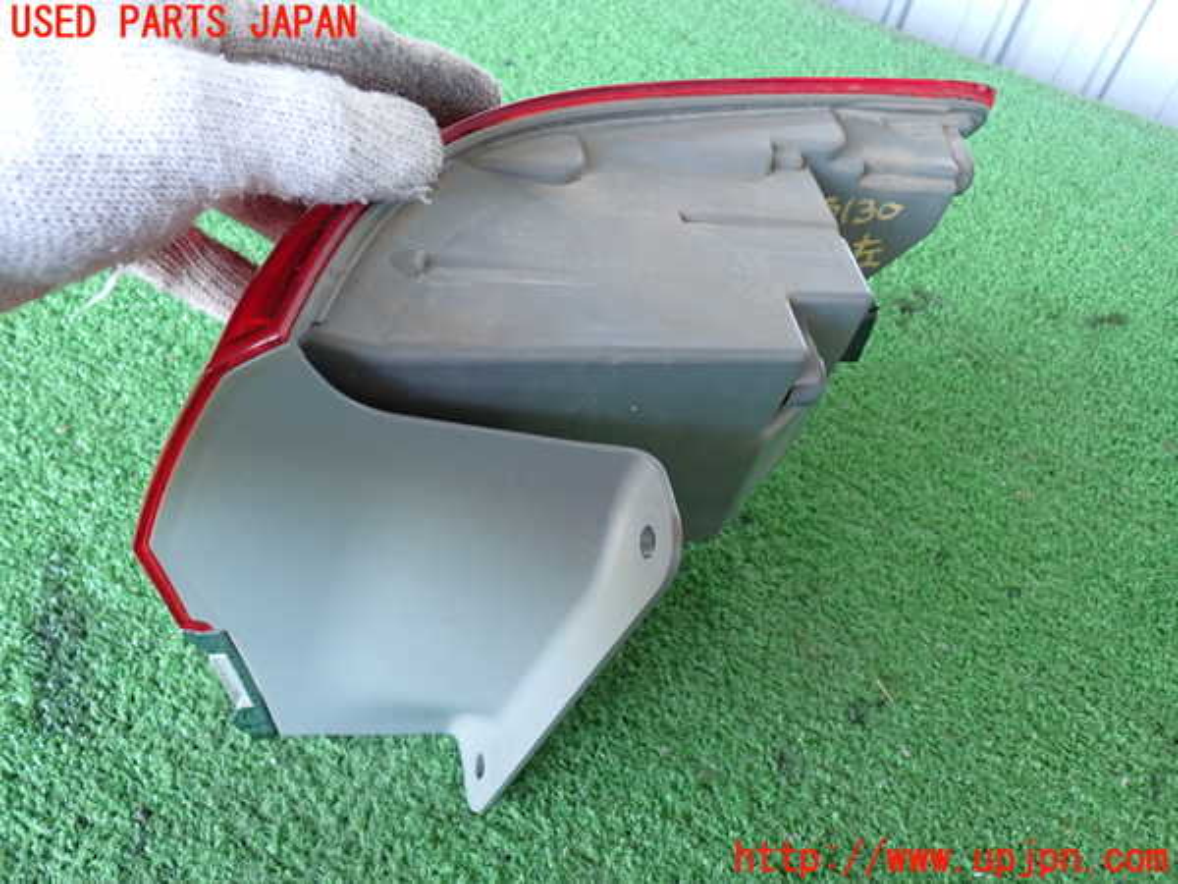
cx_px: 589
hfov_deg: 56.8
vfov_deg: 44.2
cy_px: 442
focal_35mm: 32
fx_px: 1089
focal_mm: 5.79
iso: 320
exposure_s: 1/30
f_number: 2.4
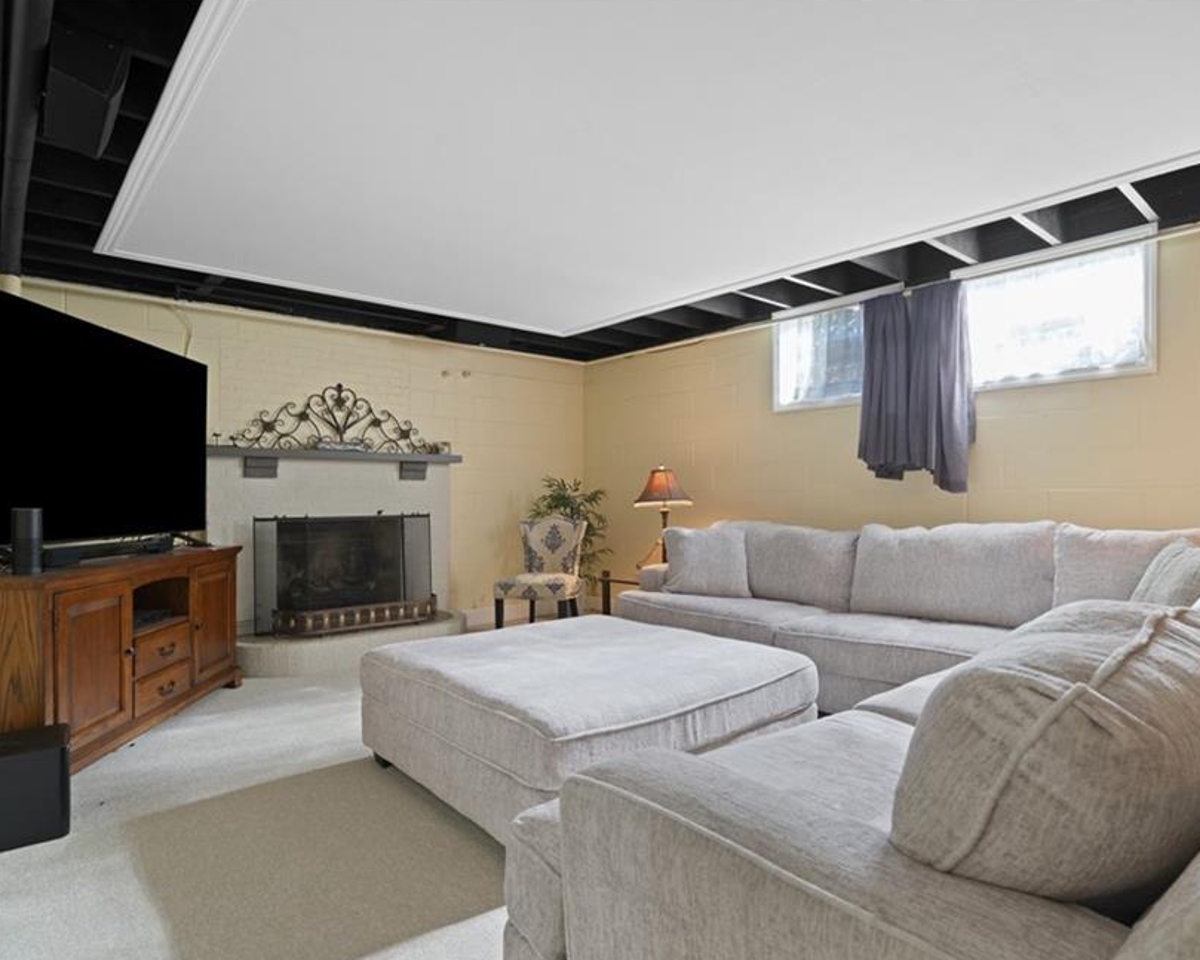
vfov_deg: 70.8
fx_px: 675
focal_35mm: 19
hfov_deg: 83.3
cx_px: 601
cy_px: 497
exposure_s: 1/3
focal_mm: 16
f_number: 8
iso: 400
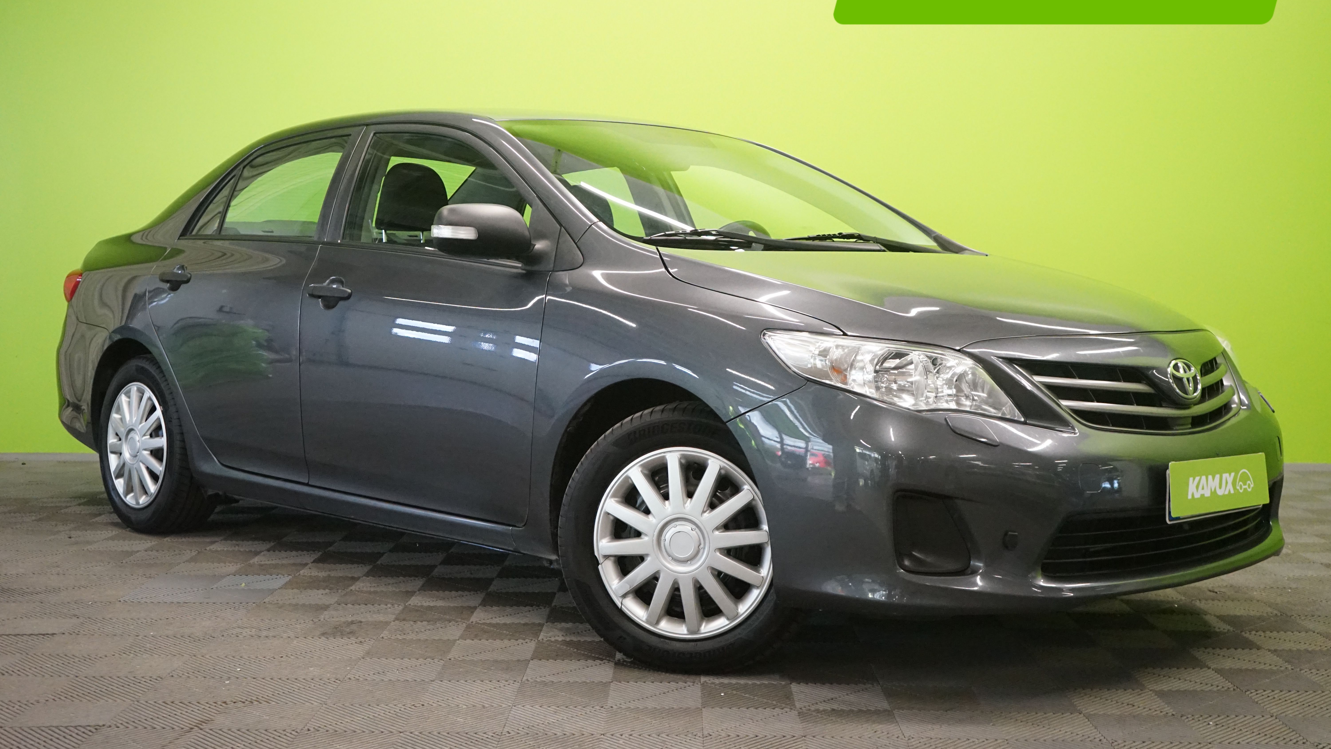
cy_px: 312
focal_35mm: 43
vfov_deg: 27.7
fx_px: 1518
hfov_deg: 47.4
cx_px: 666
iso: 6400
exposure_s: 1/400
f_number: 5
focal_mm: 41
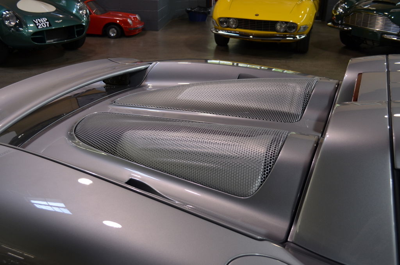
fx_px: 399
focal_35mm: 36
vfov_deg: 36.7
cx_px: 200
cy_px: 132
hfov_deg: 53.2
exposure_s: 1/60
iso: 500
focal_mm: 24
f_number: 4
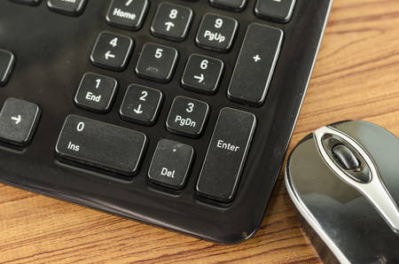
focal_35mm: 75
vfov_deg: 18.1
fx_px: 829
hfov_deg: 27.0
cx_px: 200
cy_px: 132
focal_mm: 50
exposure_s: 1.3
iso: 100
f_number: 4.5
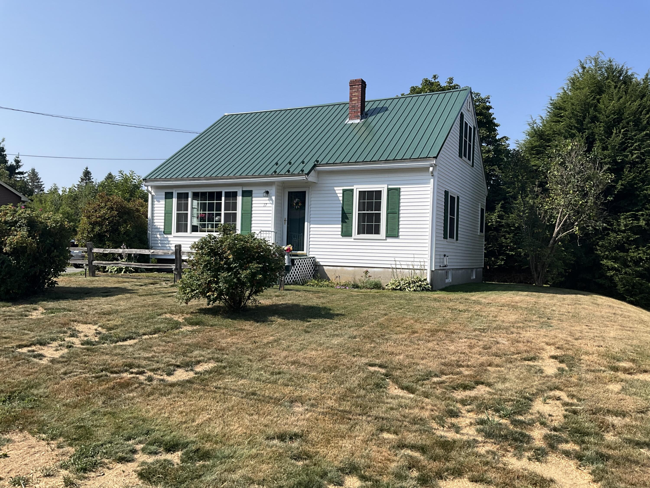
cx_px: 325
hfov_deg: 61.7
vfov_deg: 48.2
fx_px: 545
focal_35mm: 29
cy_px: 244
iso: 25
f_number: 1.8
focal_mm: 3
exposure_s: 1/1730
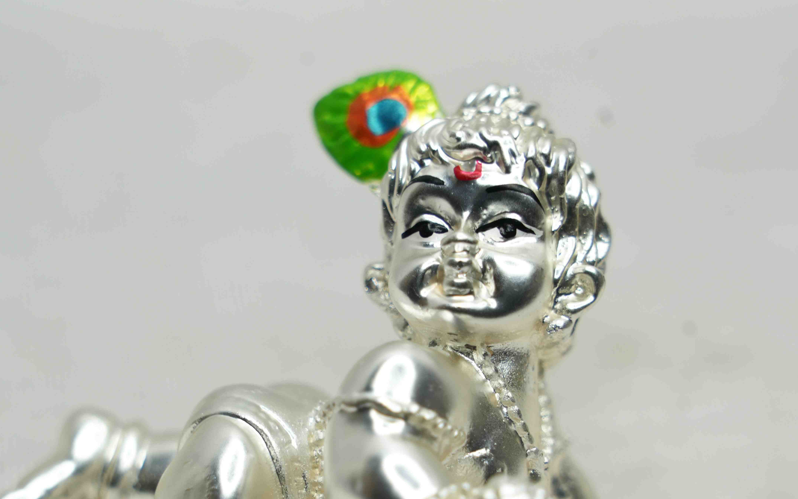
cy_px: 396
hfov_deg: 12.0
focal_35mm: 175
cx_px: 378
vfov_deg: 7.5
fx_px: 3806
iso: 200
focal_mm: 105
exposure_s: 1/50
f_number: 7.1
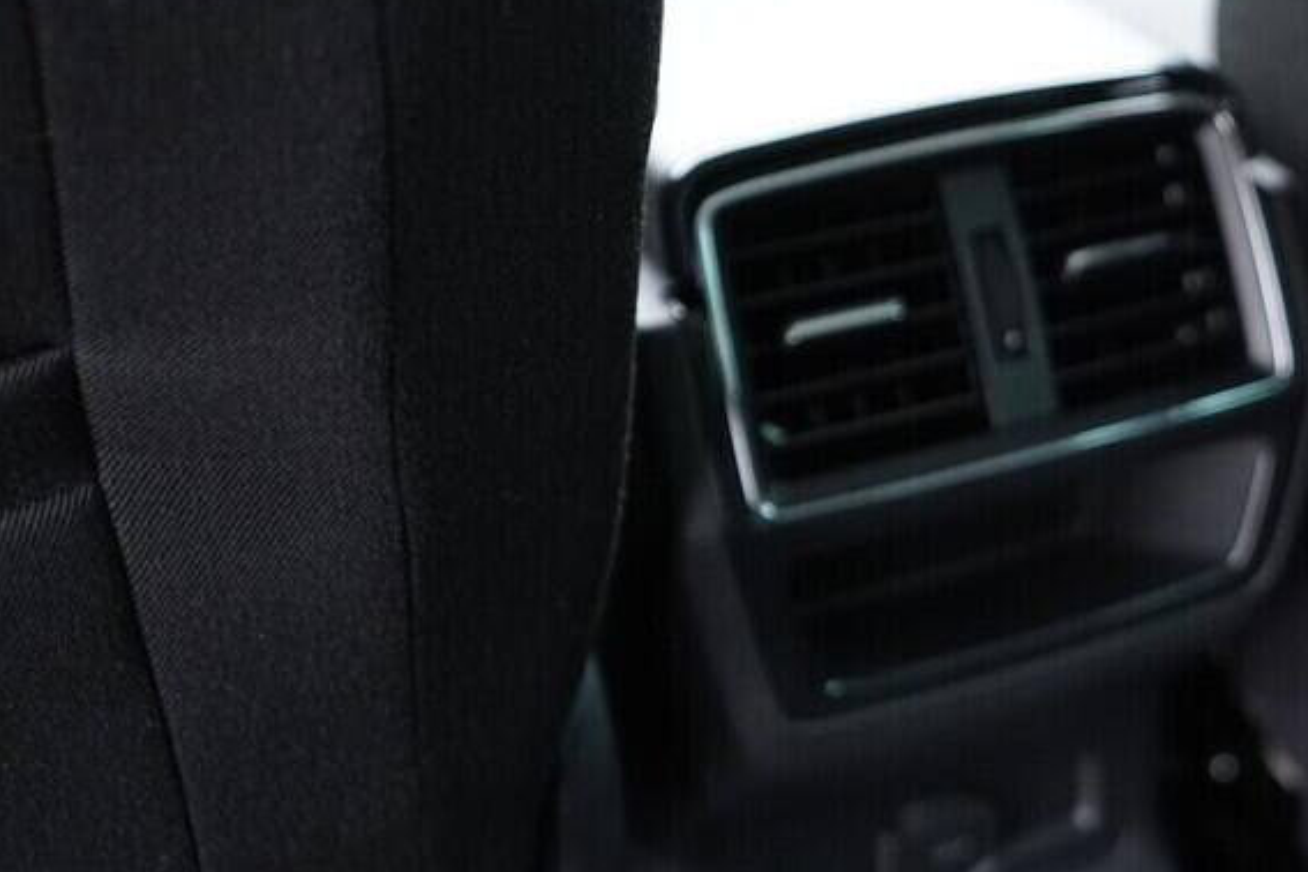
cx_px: 1142
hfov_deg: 29.8
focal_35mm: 65
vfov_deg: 20.9
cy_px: 426
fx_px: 2361
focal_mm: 24
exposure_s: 1/40
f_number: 2.8
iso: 1600
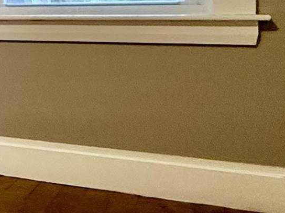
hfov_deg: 15.0
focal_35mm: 79
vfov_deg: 18.4
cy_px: 21
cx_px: -397
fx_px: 650
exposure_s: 1/60
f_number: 2.2
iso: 400
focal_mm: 2.22
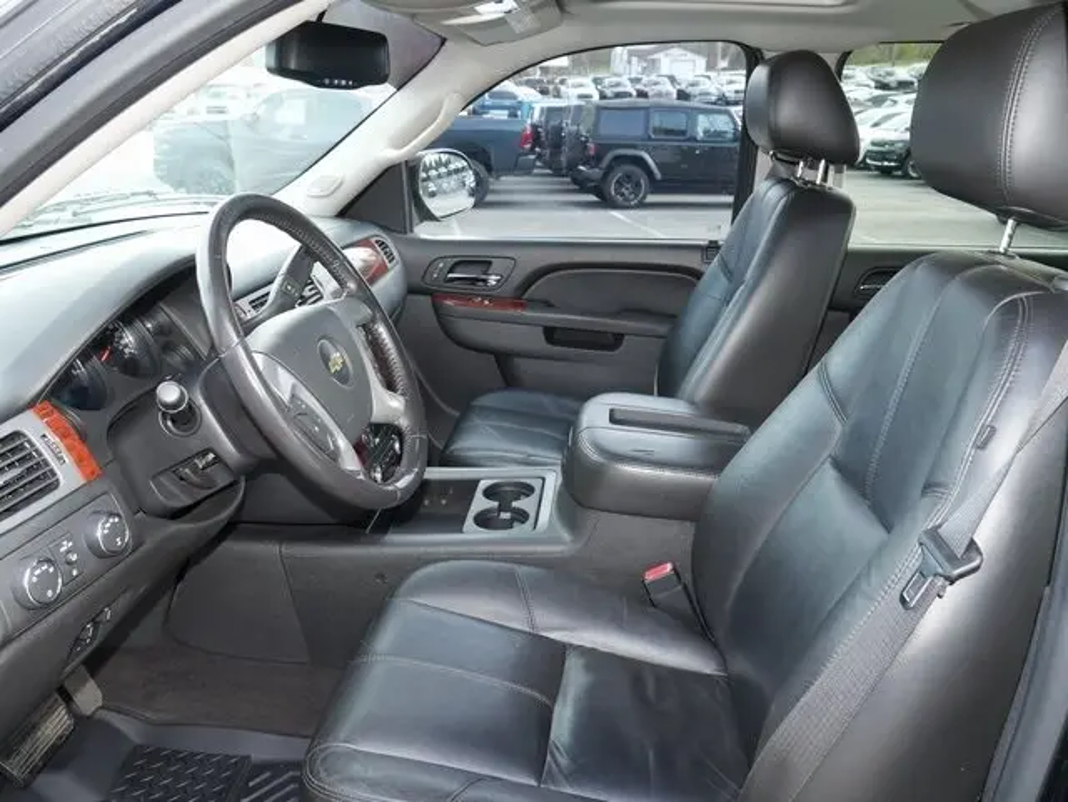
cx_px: 534
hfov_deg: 63.4
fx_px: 865
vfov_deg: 49.8
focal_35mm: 28
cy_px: 401
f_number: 5
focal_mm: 14
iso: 500
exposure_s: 1/60
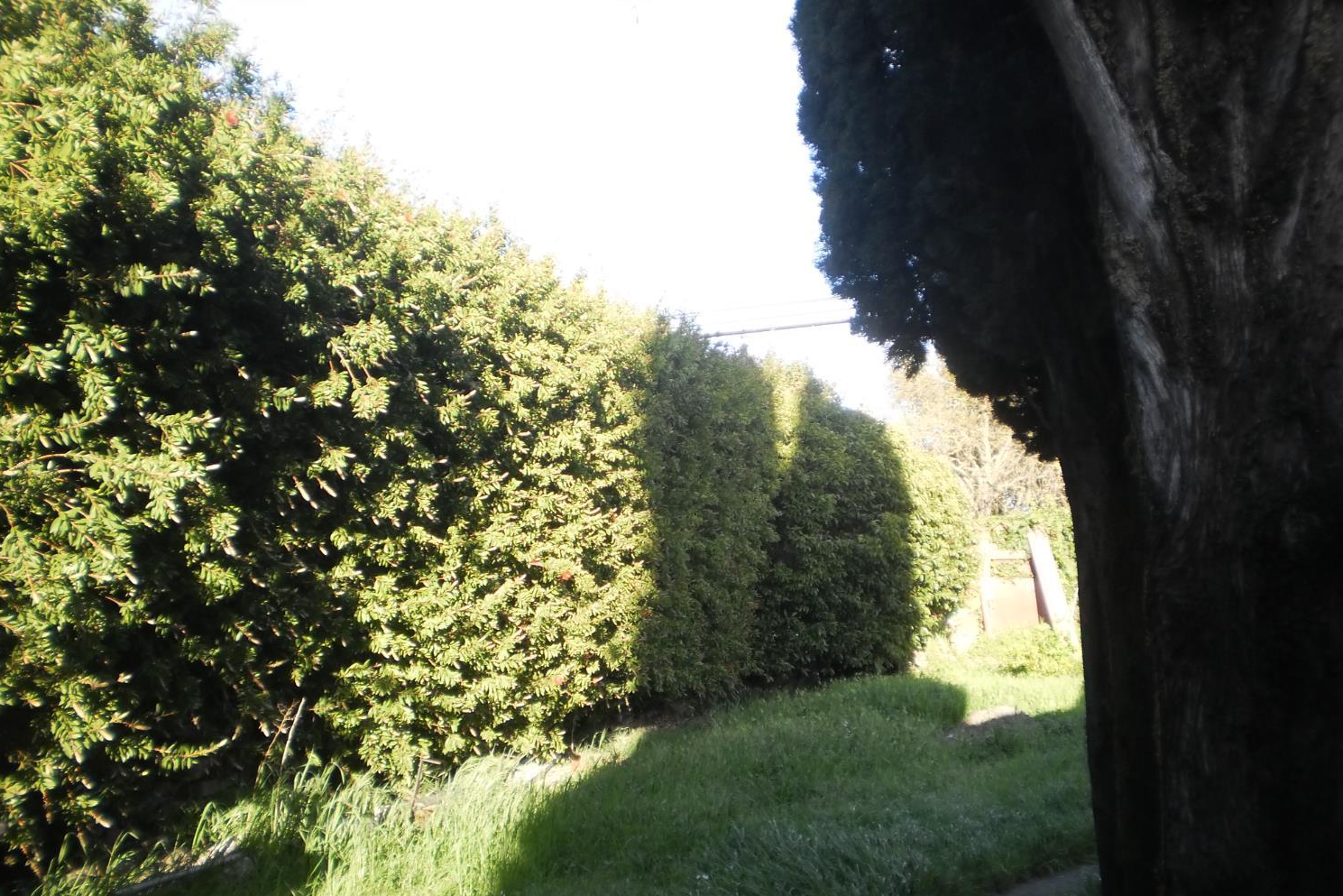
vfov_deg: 30.5
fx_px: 1641
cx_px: 673
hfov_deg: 44.5
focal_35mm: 44
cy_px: 478
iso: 100
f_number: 3.5
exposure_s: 1/125
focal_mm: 7.4
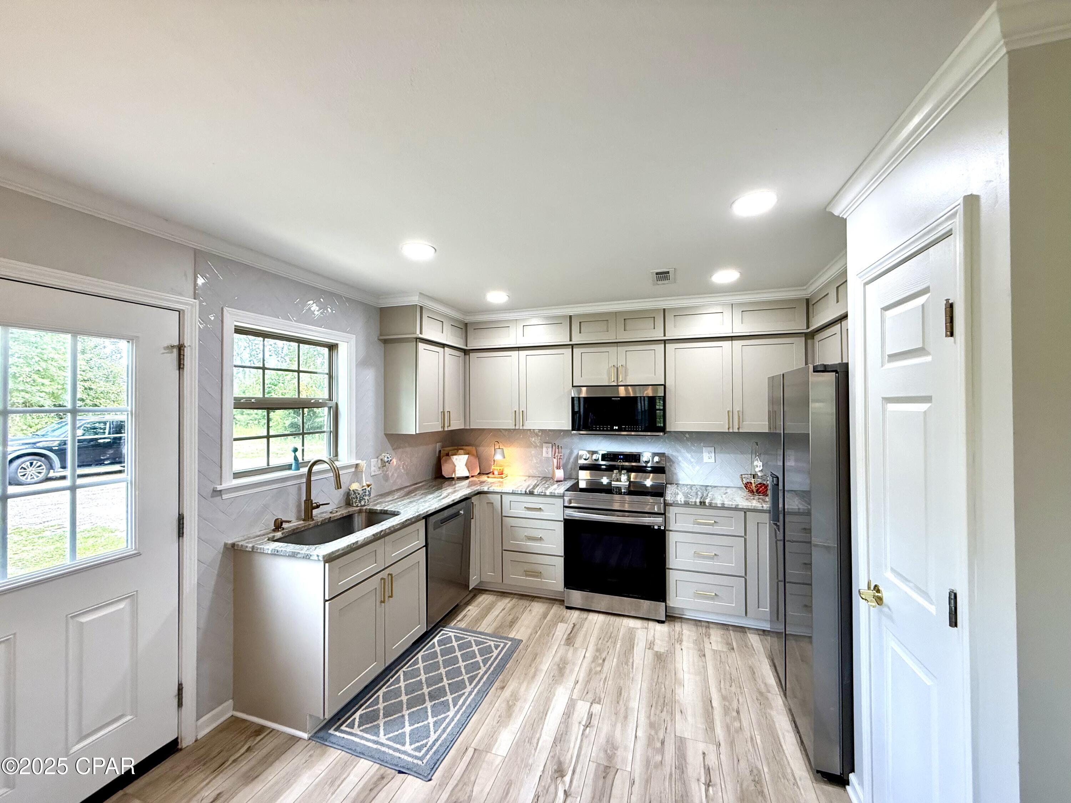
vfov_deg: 85.7
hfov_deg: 102.1
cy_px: 402
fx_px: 433
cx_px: 536
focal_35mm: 14
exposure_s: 1/120
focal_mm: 2.22
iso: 160
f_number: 2.2
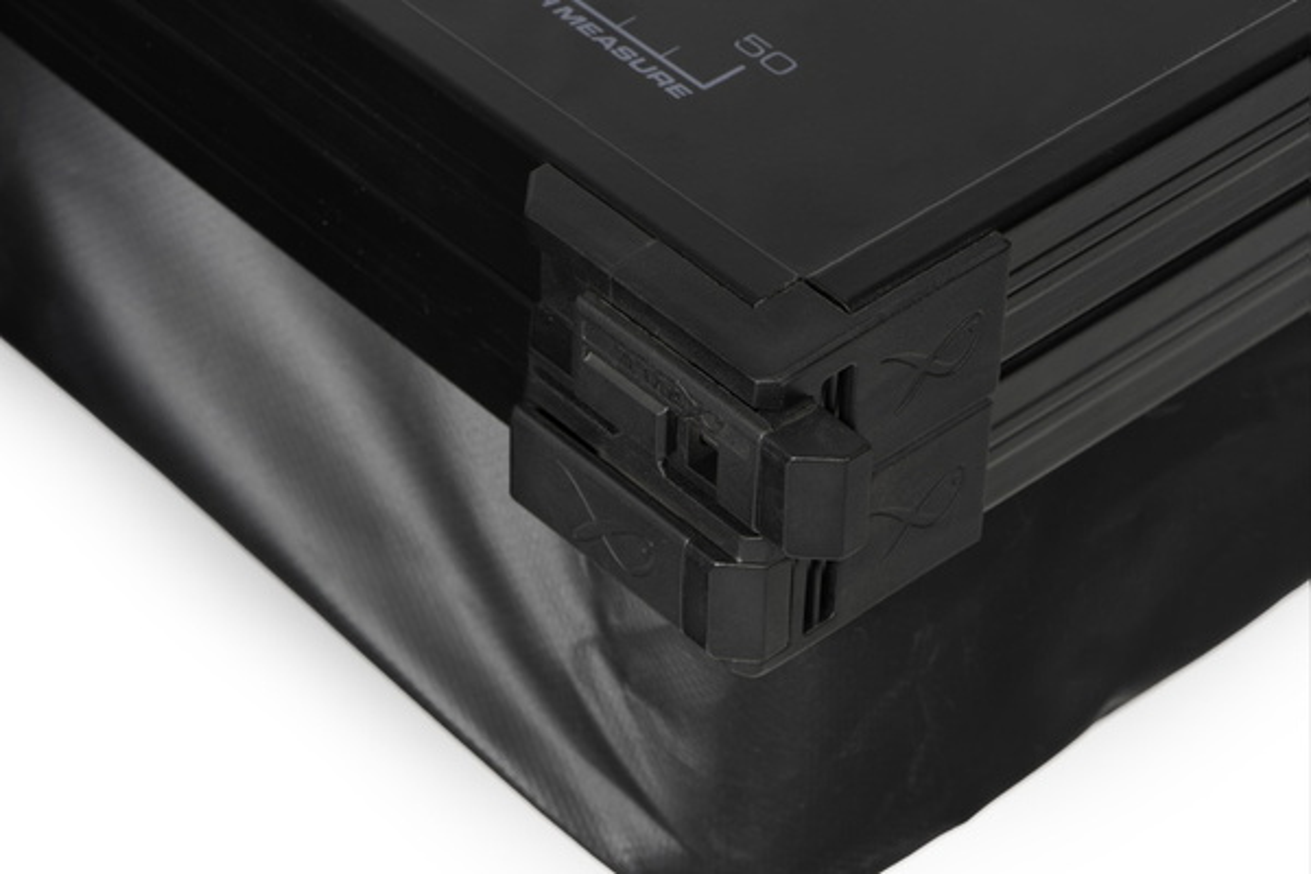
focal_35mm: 105
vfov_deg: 13.0
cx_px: 656
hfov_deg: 19.5
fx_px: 3823
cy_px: 437
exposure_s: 1/160
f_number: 25
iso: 100
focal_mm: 105
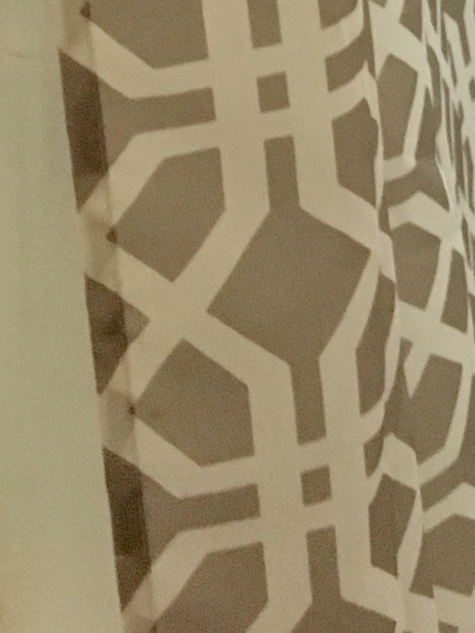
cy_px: -721
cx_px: 820
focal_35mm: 126
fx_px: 2305
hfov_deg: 11.1
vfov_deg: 13.1
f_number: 2.2
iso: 200
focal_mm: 4.15
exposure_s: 1/17
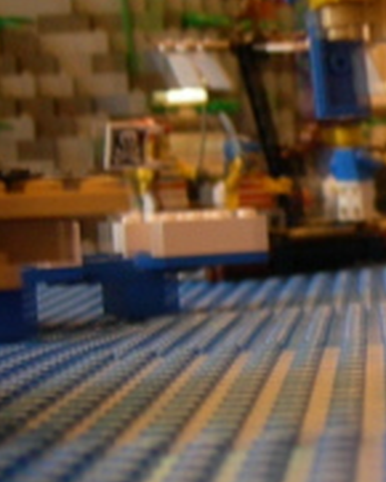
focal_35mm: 124
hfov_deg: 11.9
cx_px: 586
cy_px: 258
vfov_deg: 15.5
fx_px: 1769
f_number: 2.7
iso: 200
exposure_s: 1/3.8
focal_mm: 7.5
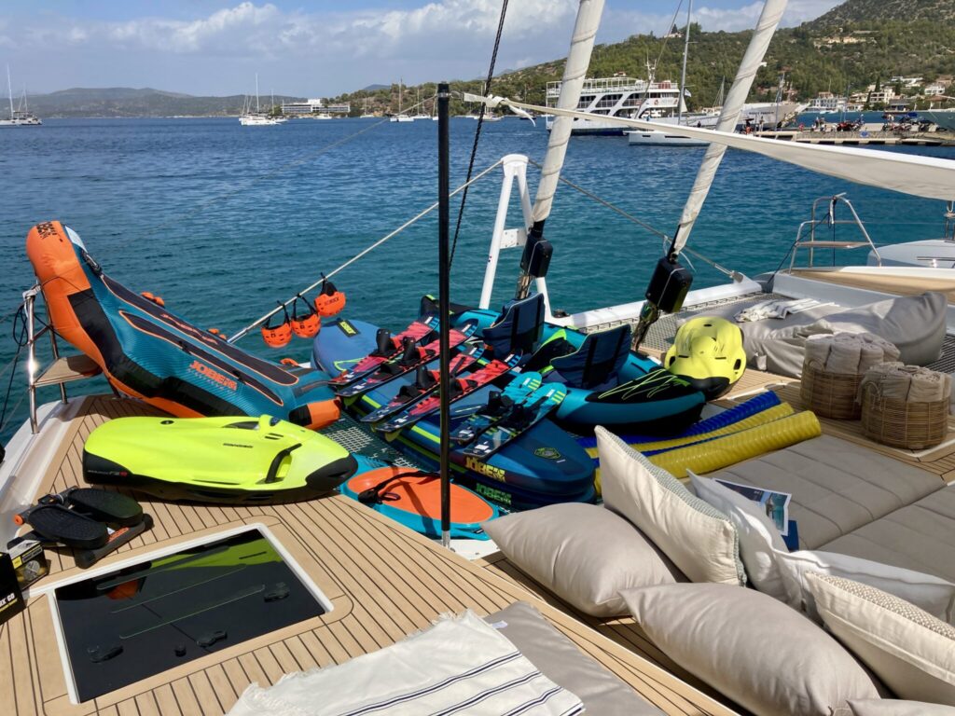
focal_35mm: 28
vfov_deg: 49.7
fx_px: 772
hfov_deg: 63.4
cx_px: 478
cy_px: 358
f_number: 1.8
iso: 25
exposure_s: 1/3745
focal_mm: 3.99
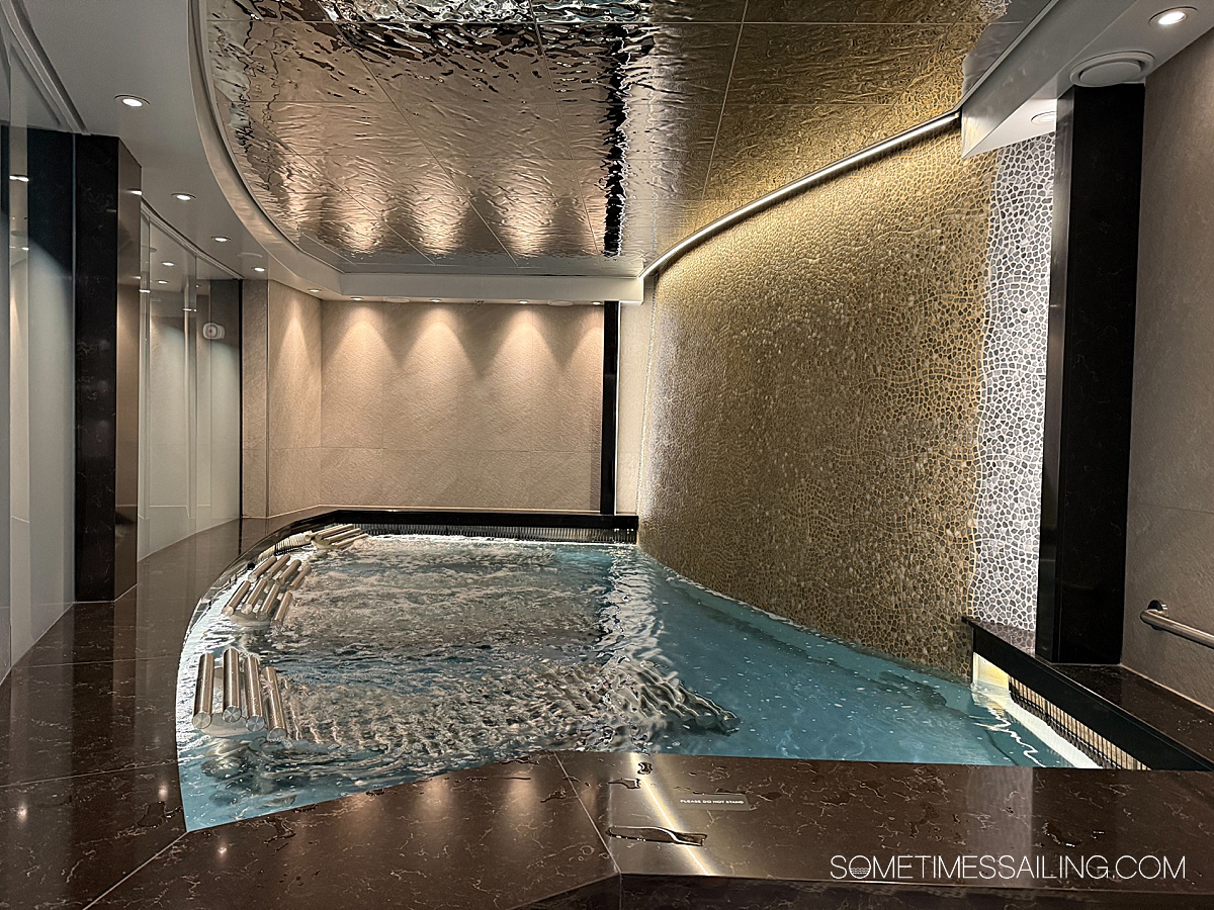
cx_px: 607
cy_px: 455
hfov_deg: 71.6
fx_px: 842
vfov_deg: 56.8
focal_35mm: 24
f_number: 1.78
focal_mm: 6.76
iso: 400
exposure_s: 1/41
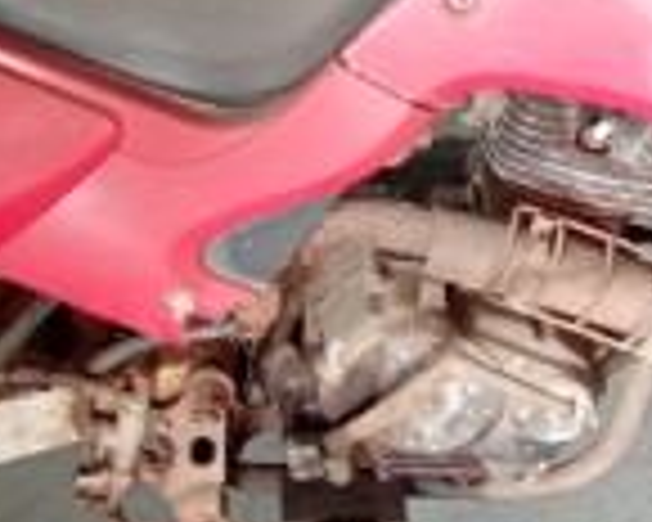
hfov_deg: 17.1
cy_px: 122
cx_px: 247
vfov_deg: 13.7
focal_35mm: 112
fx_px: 2161
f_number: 1.8
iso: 408
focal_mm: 4.15
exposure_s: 1/30
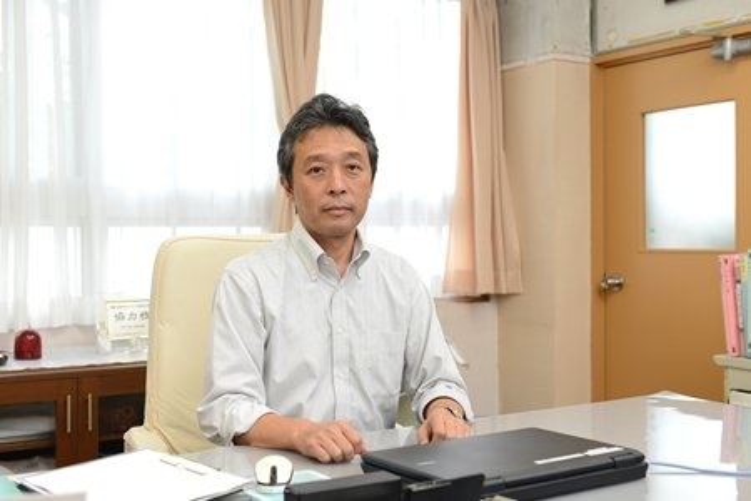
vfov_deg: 29.9
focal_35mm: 45
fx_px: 939
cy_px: 250
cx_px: 376
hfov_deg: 43.6
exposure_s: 1/125
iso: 500
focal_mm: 45
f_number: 4.5
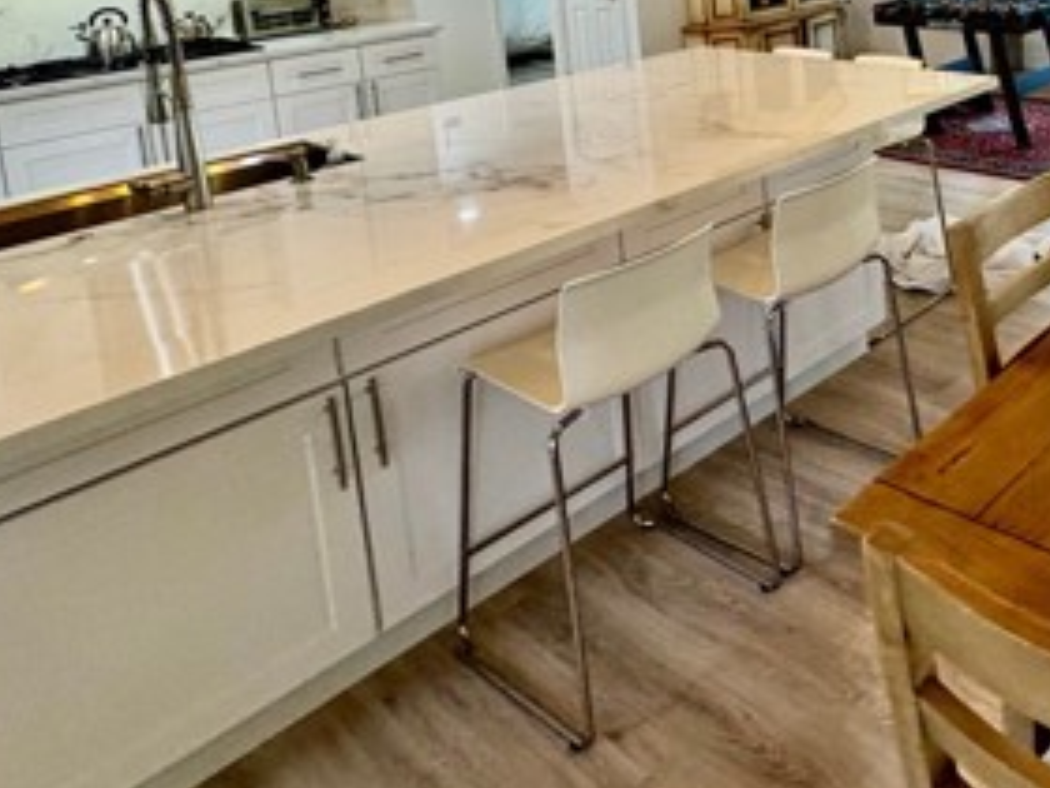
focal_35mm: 32
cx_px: 1028
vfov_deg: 38.6
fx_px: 971
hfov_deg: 48.0
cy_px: -19
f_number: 2.2
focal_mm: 2.22
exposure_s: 1/120
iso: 250
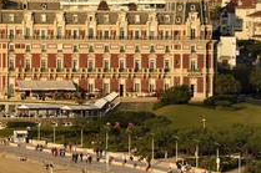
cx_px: 0
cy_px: 78
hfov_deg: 6.4
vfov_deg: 4.3
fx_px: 2333
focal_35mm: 322
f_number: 11
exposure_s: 1/250
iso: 200
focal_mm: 160
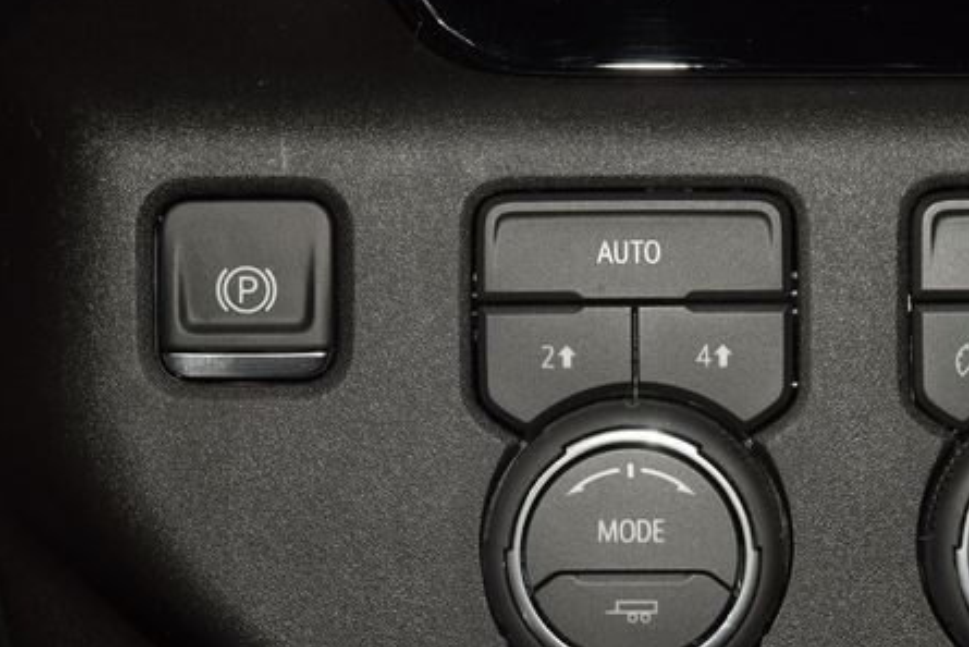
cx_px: 623
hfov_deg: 13.6
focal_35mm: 151
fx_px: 4066
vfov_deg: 9.1
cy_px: 330
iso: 100
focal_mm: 70
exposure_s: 1/125
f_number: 8
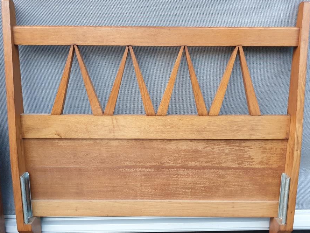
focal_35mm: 30
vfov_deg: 46.8
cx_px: 137
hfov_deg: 59.8
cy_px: 125
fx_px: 269
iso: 400
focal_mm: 4.3
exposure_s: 1/50
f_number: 1.5
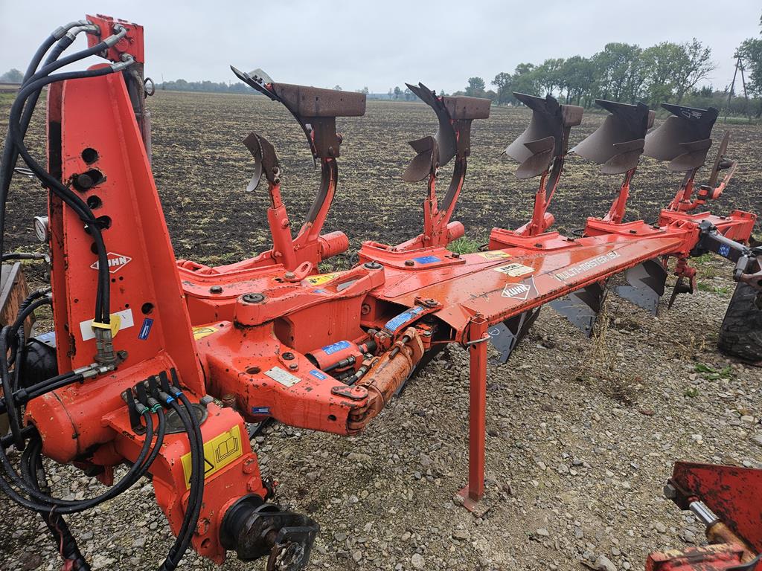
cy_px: 286
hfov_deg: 73.9
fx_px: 506
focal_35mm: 23
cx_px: 381
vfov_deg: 58.9
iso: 32
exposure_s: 1/180
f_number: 1.8
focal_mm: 5.4
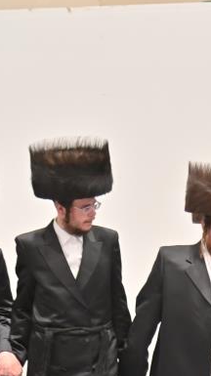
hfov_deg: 4.5
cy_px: 307
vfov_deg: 8.1
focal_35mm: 265
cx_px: 340
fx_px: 2641
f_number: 4
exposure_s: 1/160
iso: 500
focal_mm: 95
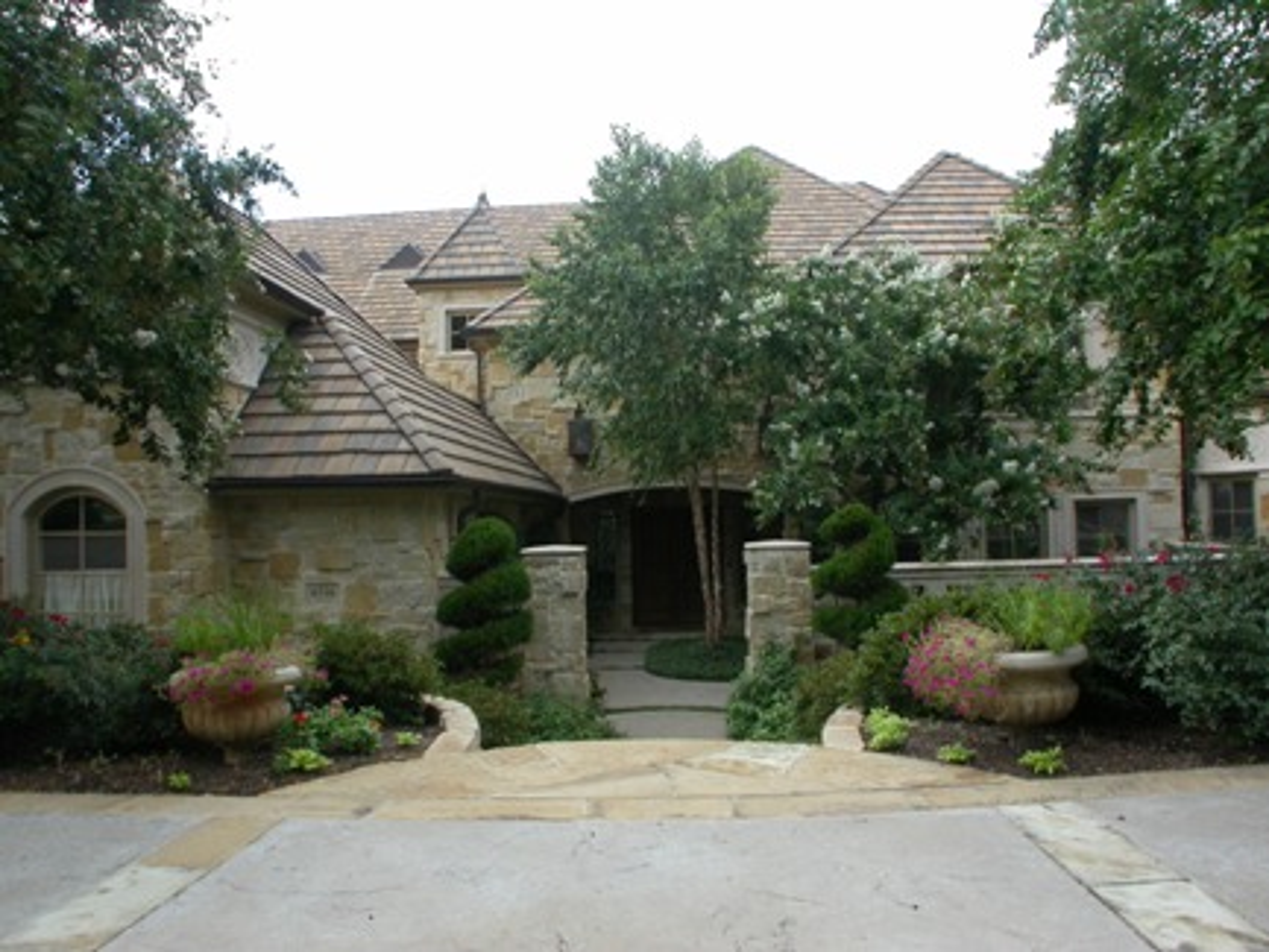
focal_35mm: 38
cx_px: 634
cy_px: 476
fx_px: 1393
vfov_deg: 37.7
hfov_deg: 49.0
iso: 100
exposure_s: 1/98.3
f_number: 4.2
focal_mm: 7.85
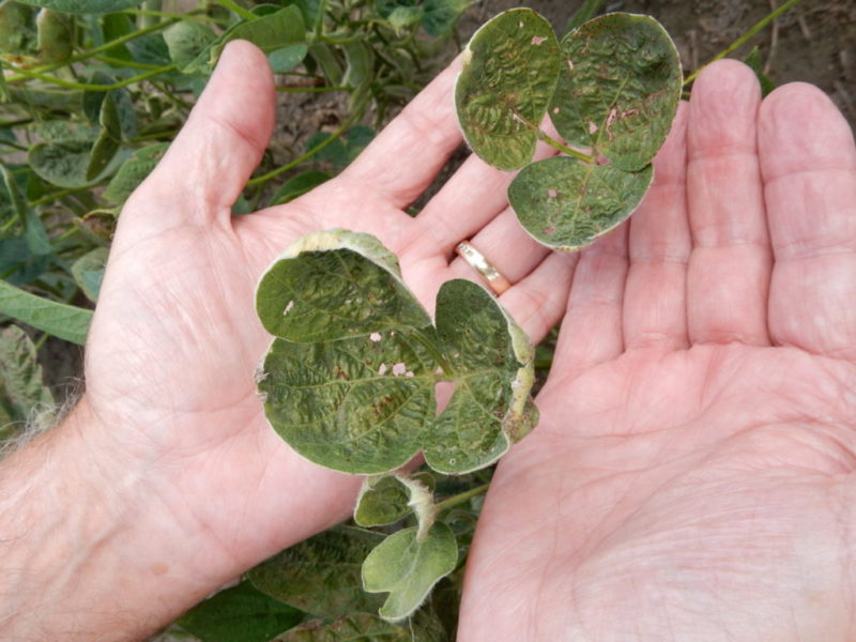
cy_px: 321
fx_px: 742
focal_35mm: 30
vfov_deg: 46.8
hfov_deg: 60.0
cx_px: 428
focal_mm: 5.4
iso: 125
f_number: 4
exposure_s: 1/320
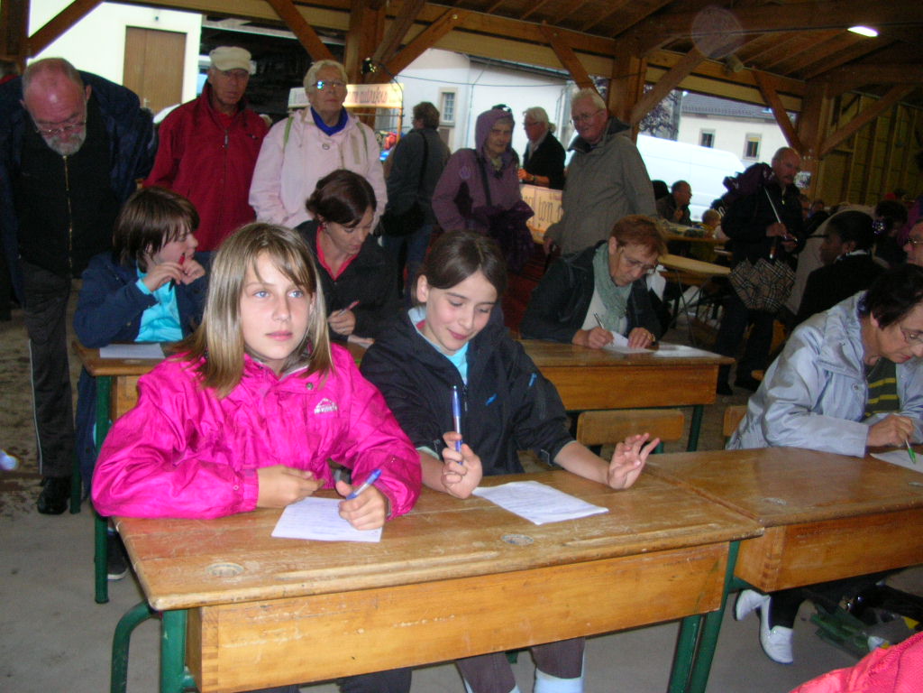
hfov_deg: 52.6
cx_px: 462
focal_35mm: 35
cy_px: 346
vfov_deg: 40.7
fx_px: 933
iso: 129
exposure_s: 1/60.1
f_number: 2.8
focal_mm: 5.8
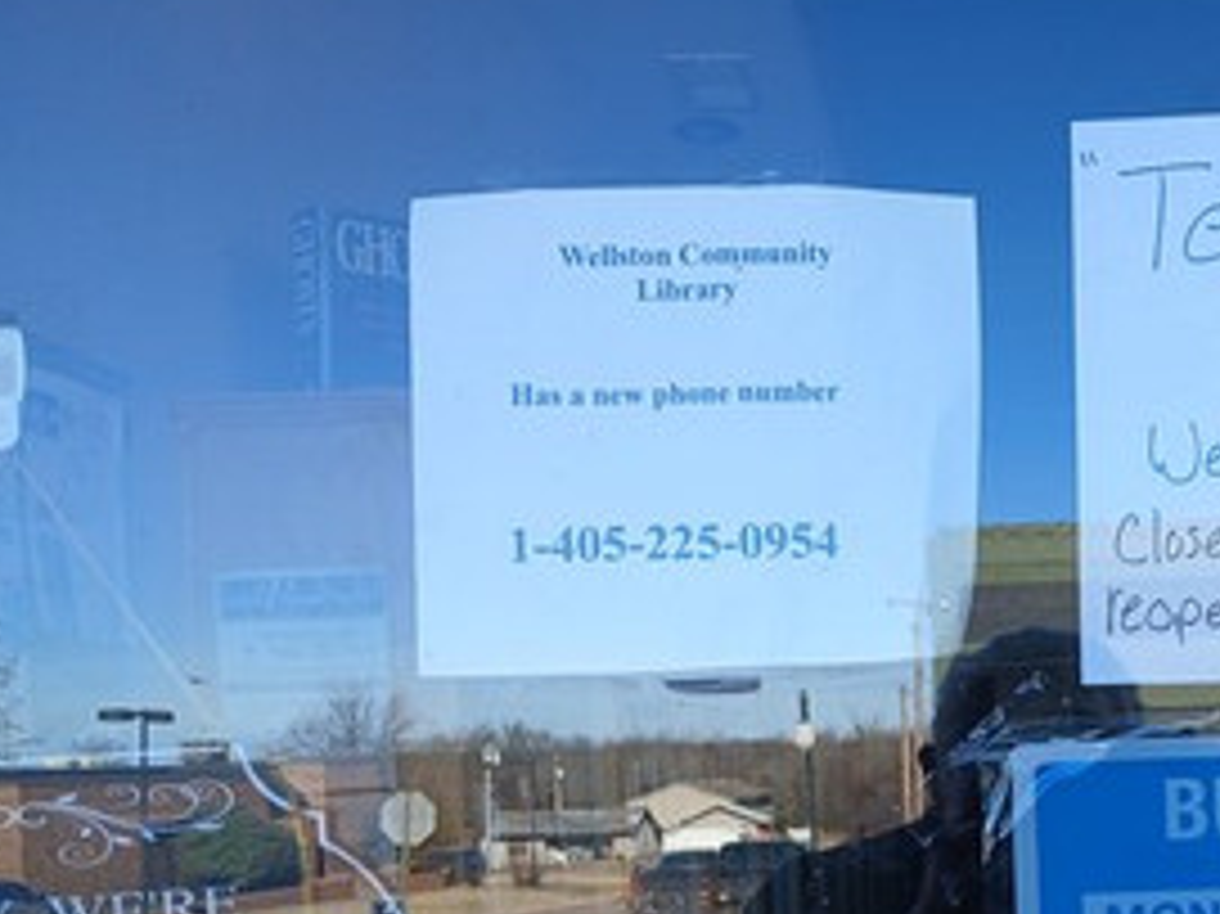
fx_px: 1691
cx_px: 1053
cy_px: 741
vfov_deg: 29.5
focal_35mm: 48
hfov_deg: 37.5
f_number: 1.8
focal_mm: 3.98
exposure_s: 1/120
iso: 25
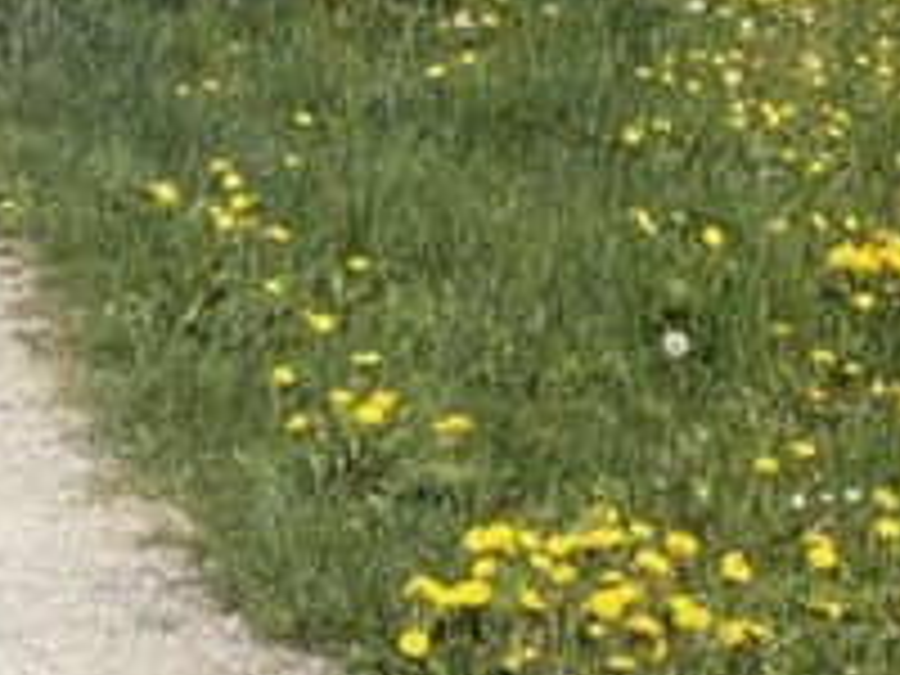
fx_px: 3458
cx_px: 850
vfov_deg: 10.6
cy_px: -477
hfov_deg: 14.6
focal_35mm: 133
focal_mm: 5.96
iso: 50
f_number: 1.6
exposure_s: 1/4065
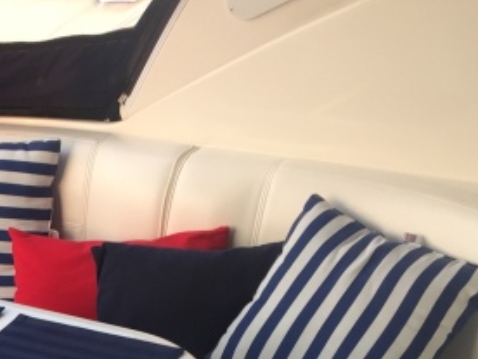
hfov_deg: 21.6
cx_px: -97
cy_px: 501
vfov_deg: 16.4
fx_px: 1160
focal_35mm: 84
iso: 32
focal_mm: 4.15
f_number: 2.2
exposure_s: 1/60
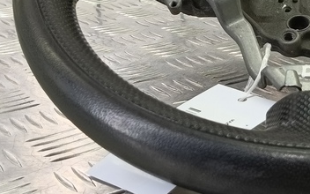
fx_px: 600
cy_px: -4
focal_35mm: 71
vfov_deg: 17.9
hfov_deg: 26.5
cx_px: 346
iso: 140
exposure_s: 1/50
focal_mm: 4.11
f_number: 1.6
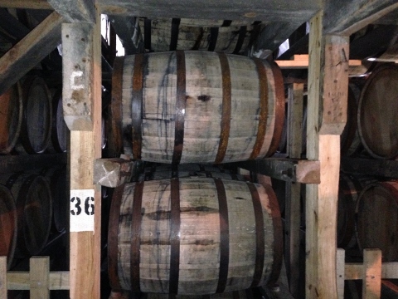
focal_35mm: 33
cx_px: 199
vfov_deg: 42.9
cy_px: 150
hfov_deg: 55.4
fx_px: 379
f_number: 2.4
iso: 640
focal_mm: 4.12
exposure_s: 1/16
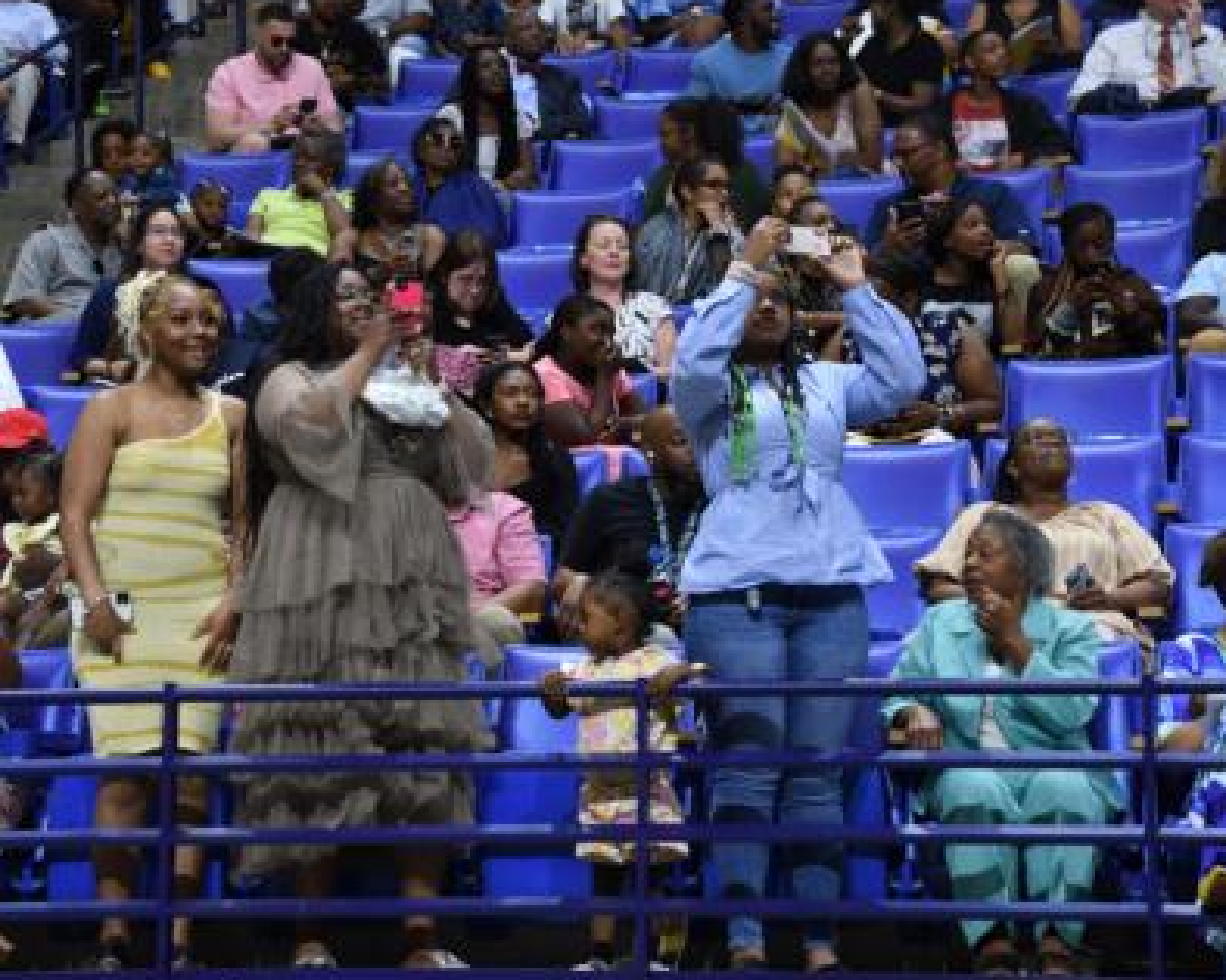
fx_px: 3374
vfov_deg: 16.5
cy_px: 485
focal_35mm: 93
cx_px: 576
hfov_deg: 20.6
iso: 1000
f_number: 5
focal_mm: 52
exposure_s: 1/80
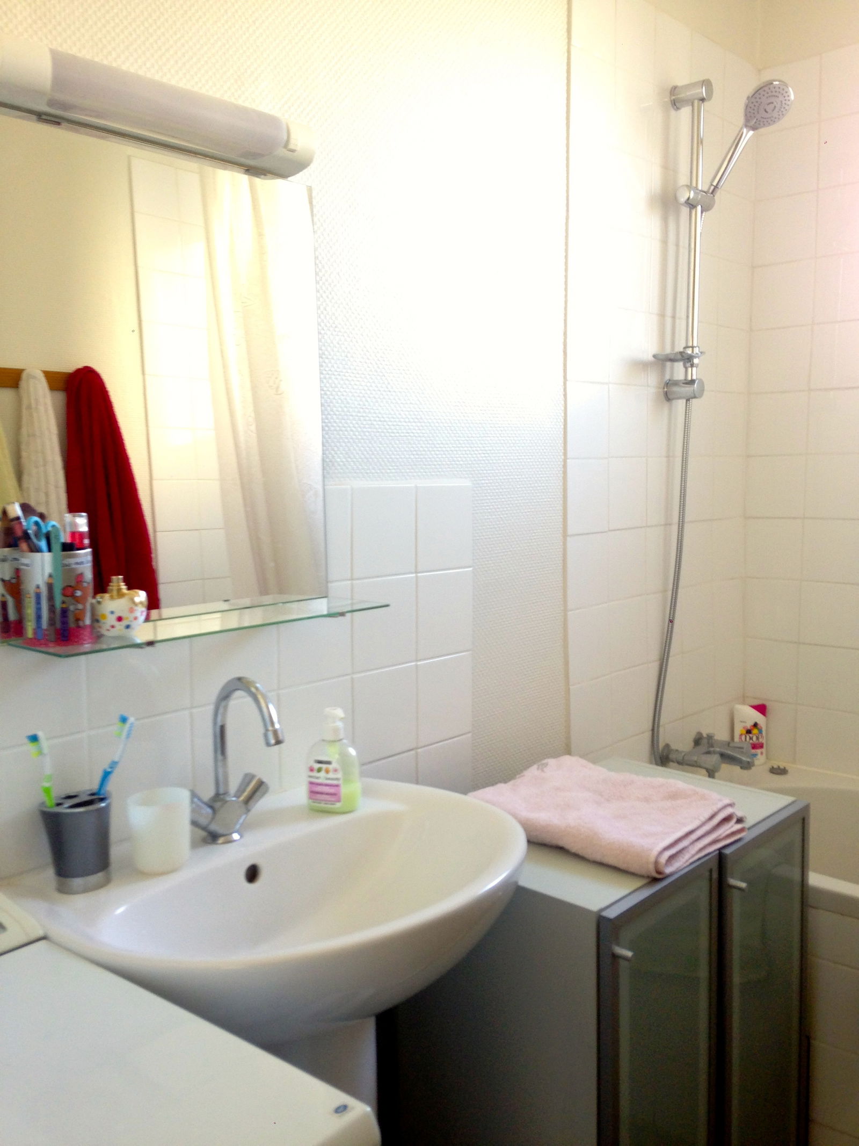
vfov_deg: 55.4
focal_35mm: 33
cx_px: 430
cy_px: 573
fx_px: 1092
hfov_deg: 42.9
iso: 80
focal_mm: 4.12
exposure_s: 1/20
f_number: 2.4
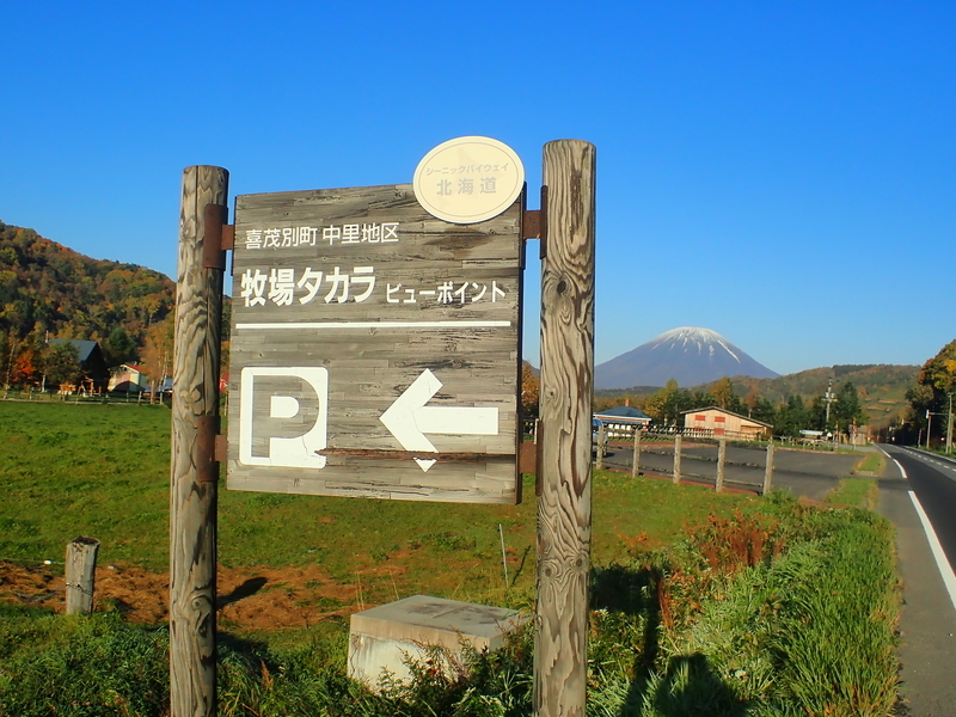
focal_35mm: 49
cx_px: 478
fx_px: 1353
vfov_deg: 29.7
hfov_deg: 38.9
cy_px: 358
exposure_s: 1/160
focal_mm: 8.99
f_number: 13
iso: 100
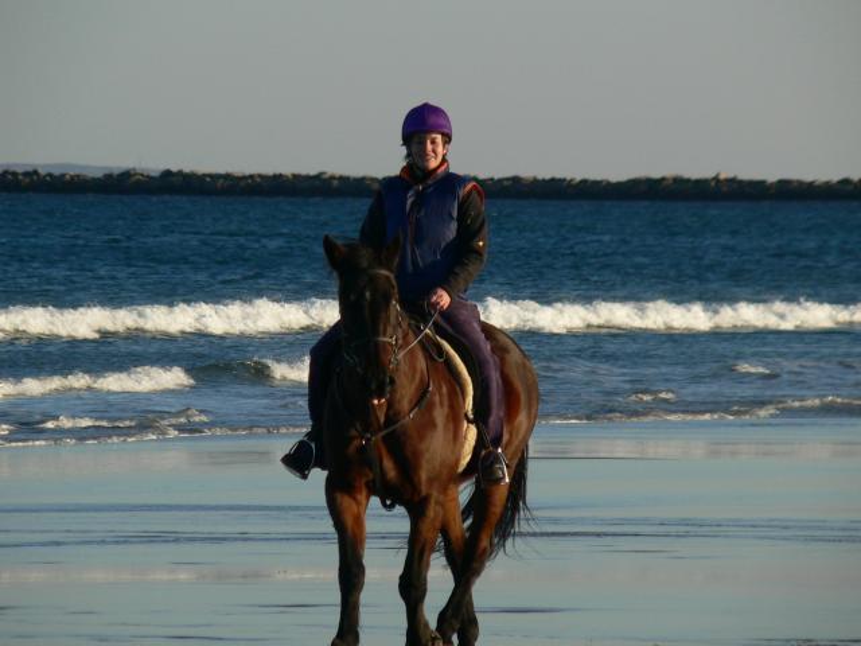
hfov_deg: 4.7
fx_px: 10447
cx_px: 430
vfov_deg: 3.5
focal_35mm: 420
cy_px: 323
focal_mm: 55.2
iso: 80
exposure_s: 1/640
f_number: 4
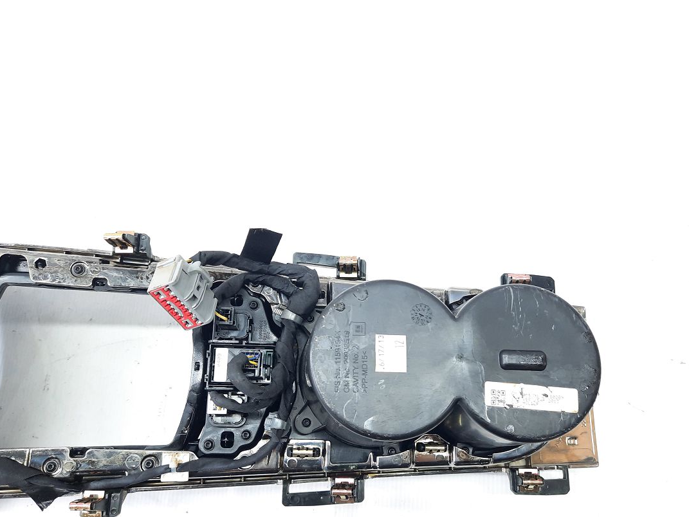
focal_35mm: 28
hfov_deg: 63.4
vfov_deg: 49.7
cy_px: 288
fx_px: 558
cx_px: 353
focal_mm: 4.6
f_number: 2
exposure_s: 1/60
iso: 200
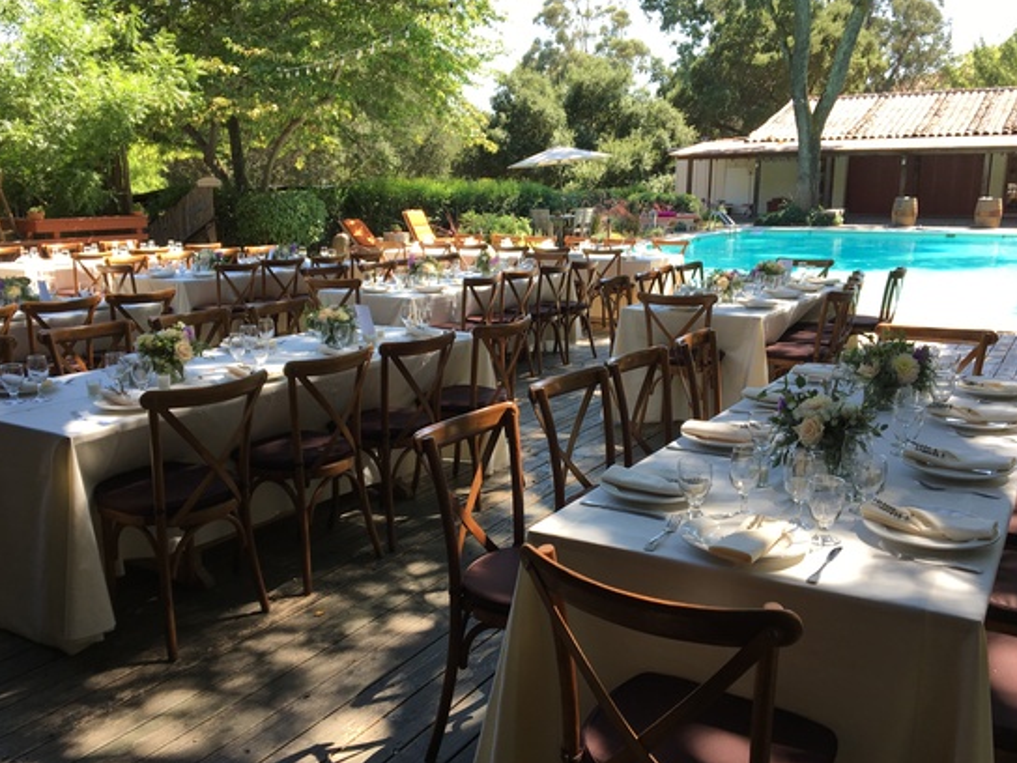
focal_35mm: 32
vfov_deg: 44.2
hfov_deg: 56.8
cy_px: 393
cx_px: 501
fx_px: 940
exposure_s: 1/237
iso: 25
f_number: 2.2
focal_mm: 4.15
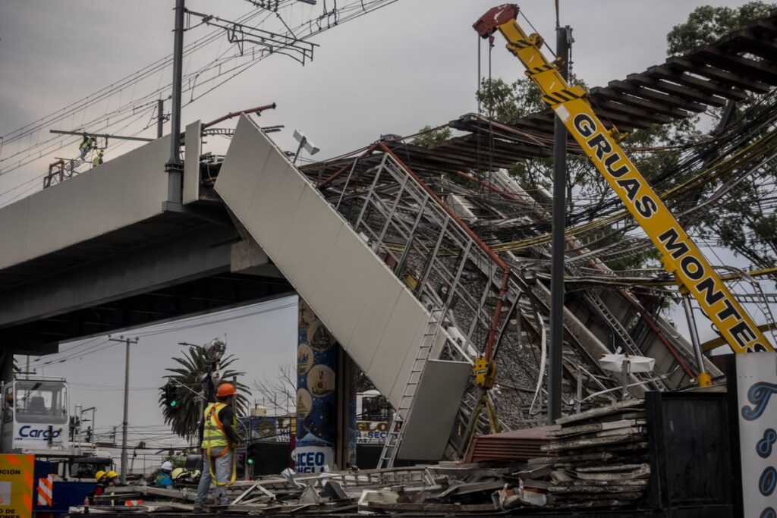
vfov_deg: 19.5
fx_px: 1511
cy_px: 259
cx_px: 388
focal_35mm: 70
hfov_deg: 28.8
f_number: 4
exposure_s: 1/100
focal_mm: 25.7
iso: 400
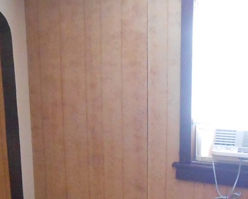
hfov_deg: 27.0
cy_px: 213
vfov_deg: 20.9
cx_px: 90
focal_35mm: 70
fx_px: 514
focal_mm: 4.6
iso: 800
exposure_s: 1/30
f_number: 3.5
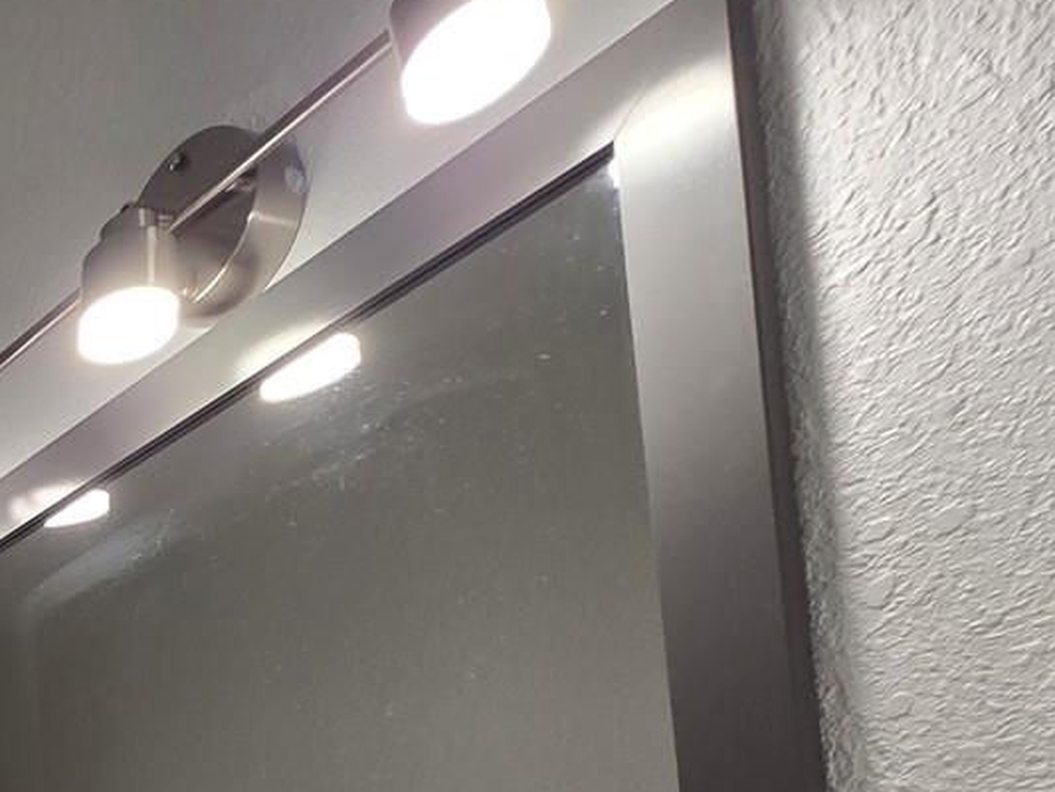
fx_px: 1189
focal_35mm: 39
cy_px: 1174
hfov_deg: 29.5
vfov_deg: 26.8
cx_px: -511
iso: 100
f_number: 2.2
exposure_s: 1/60
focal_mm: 2.2
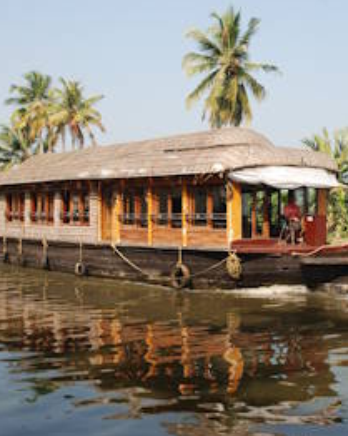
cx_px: 261
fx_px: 722
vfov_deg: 33.6
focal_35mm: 56
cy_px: 216
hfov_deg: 26.7
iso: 100
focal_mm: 26
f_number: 6.3
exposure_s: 1/160
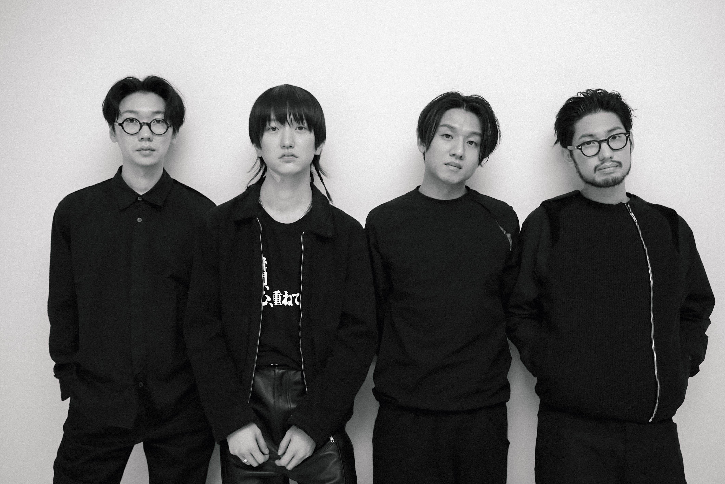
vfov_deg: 43.7
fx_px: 604
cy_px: 242
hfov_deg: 61.9
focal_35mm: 30
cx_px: 362
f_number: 5
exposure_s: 1/50
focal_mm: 30
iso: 400
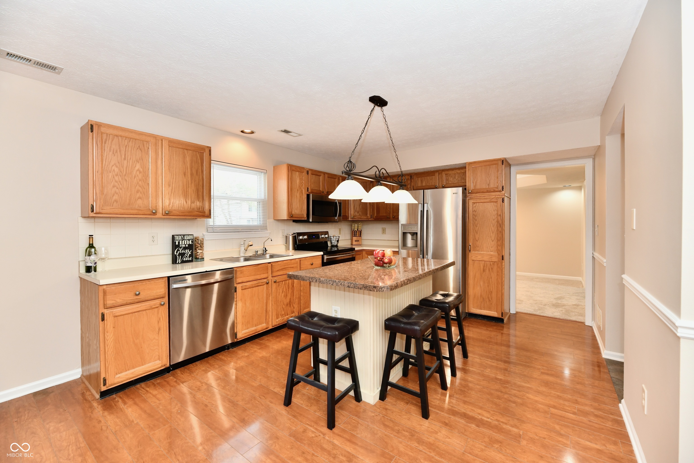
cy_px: 232
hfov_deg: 104.3
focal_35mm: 14
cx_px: 347
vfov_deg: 81.2
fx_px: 270
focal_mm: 14
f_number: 6.3
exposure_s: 1/60
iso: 640
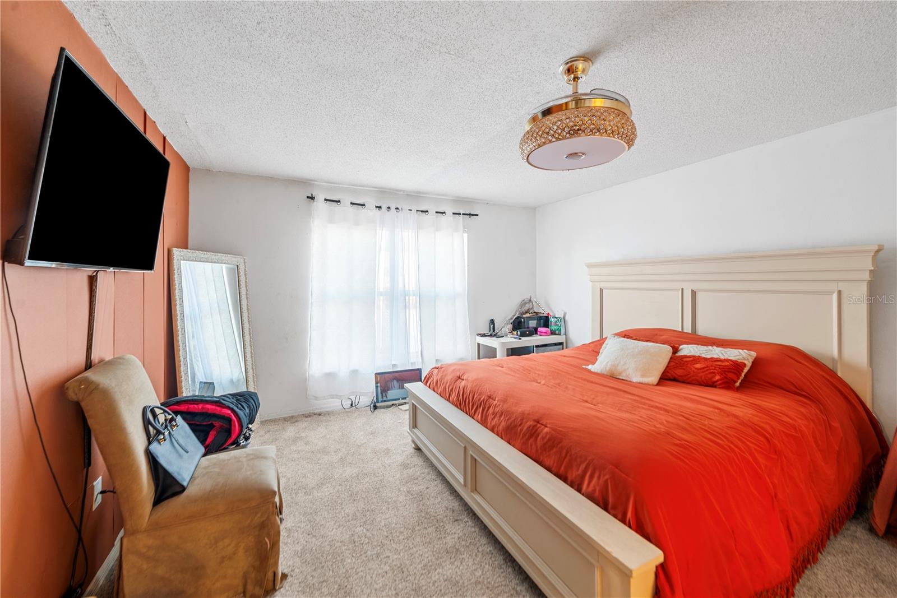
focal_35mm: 14
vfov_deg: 81.2
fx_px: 349
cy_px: 299
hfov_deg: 104.2
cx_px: 448
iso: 160
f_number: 7.1
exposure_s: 1.6
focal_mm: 14
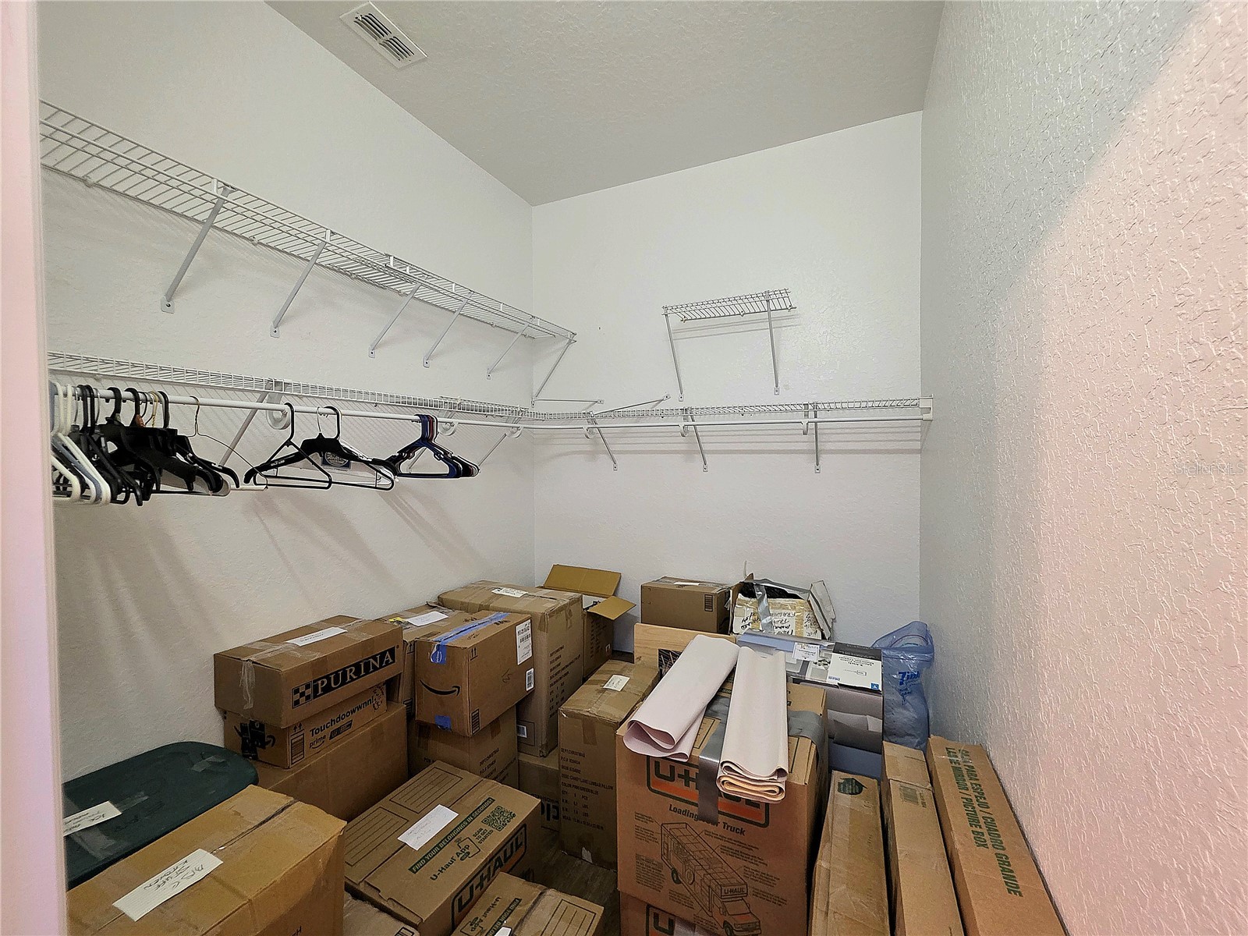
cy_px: 468
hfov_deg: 106.2
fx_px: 469
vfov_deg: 89.9
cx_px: 624
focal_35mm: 13
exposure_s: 1/60.2
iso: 400
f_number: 1.9
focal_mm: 2.2
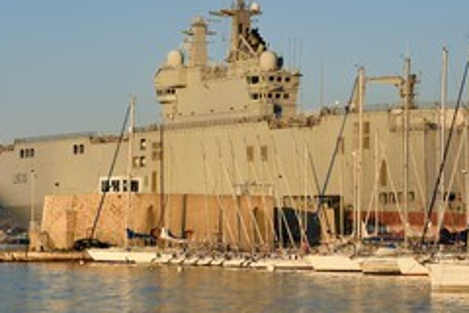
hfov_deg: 12.8
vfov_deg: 8.5
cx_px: 236
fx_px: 2097
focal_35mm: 161
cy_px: 155
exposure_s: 1/250
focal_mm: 92
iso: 200
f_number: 10
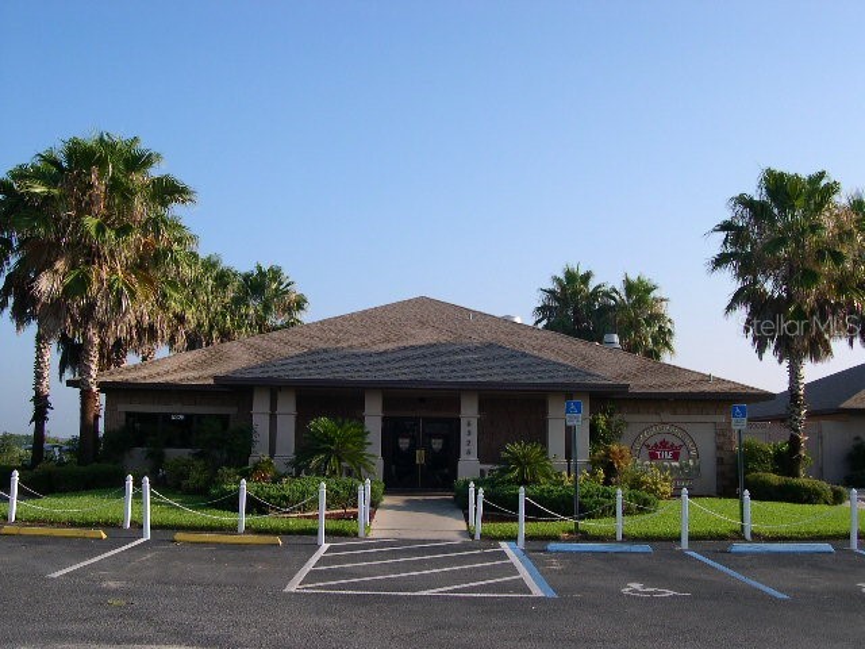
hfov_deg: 49.0
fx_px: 950
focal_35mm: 38
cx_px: 432
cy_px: 324
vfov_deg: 37.7
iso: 100
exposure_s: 1/138
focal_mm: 8
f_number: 7.6
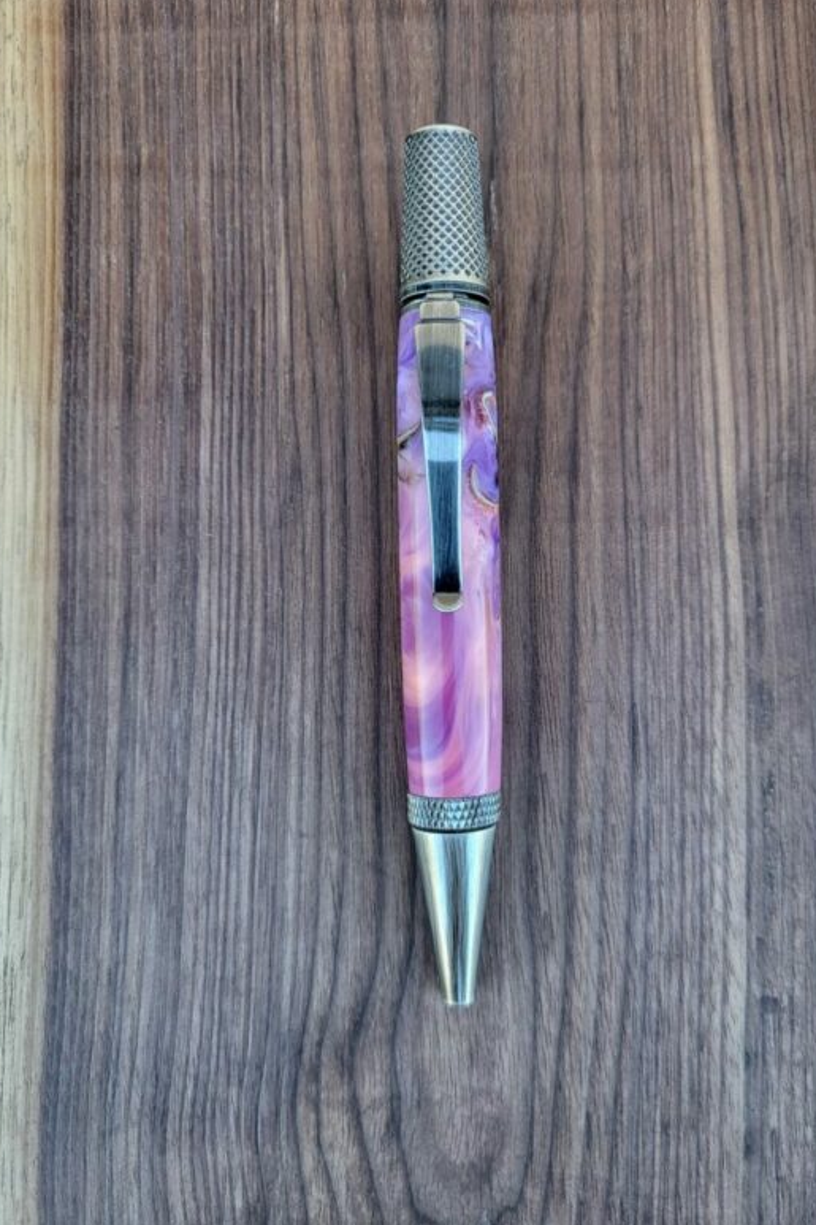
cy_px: 599
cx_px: 452
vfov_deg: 65.5
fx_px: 952
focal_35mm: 28
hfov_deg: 46.3
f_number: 1.8
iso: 100
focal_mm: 5.4
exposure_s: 1/100
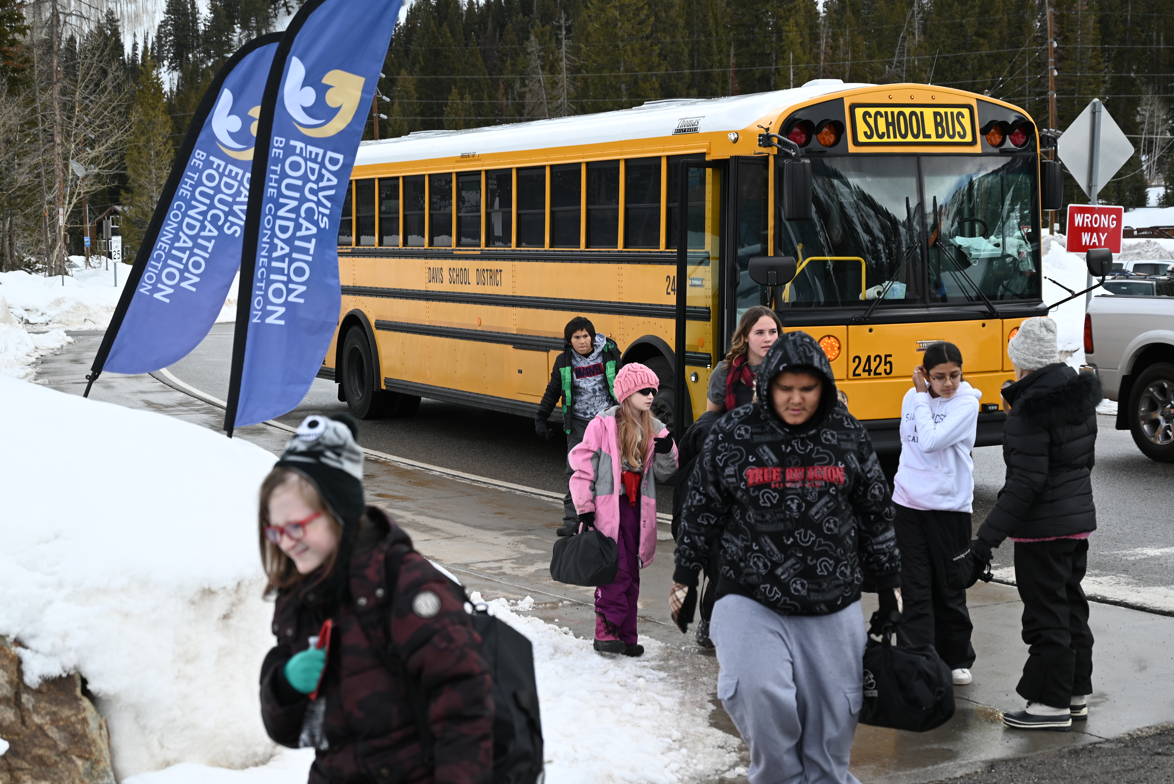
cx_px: 579
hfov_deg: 32.9
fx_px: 1990
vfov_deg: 22.3
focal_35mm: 61
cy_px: 371
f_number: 5
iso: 100
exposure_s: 1/320
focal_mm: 57
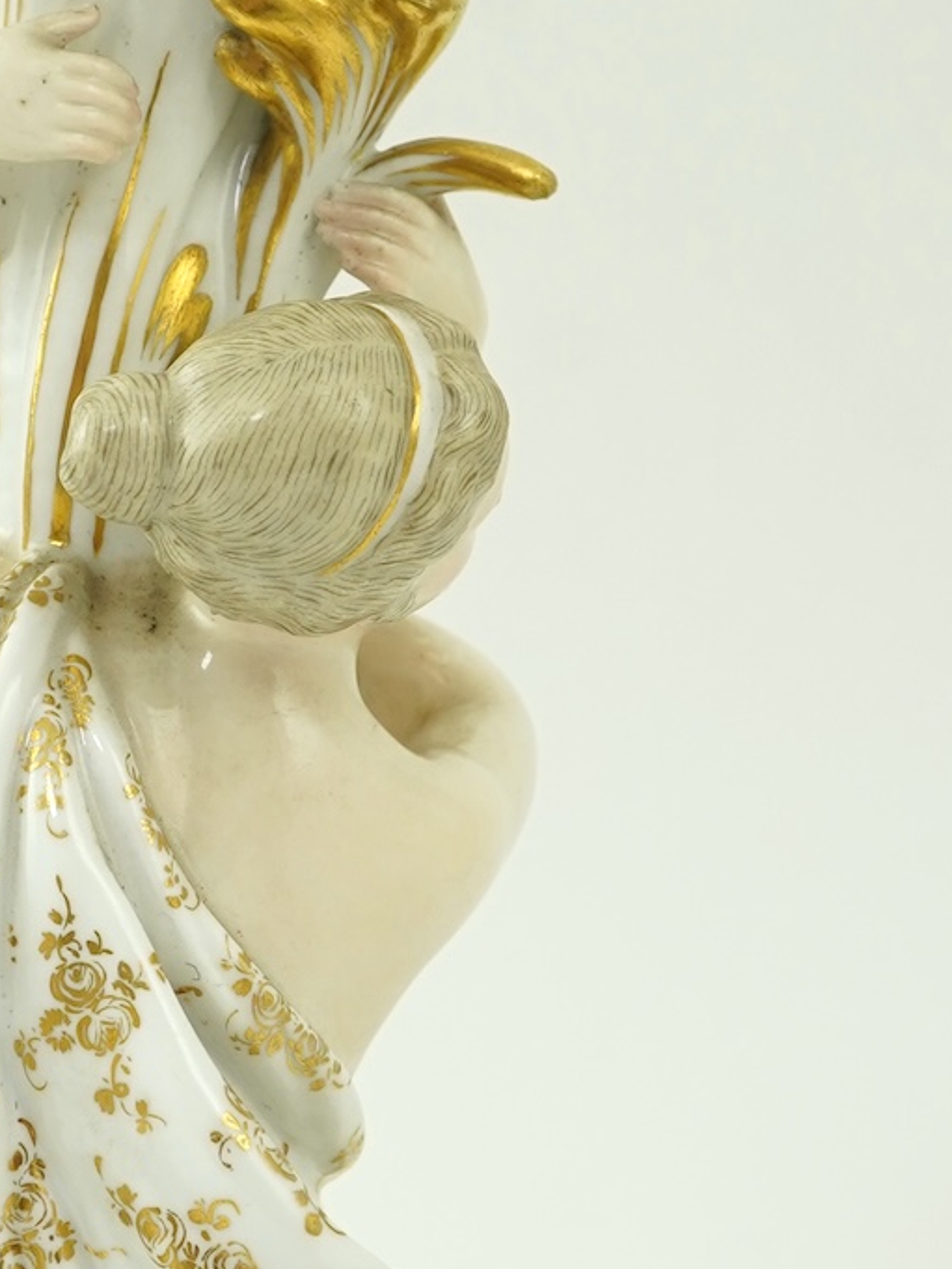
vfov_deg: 15.8
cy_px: 637
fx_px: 4582
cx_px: 65
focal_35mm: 125
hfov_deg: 11.8
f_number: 11
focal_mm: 30
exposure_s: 1/50
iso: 500
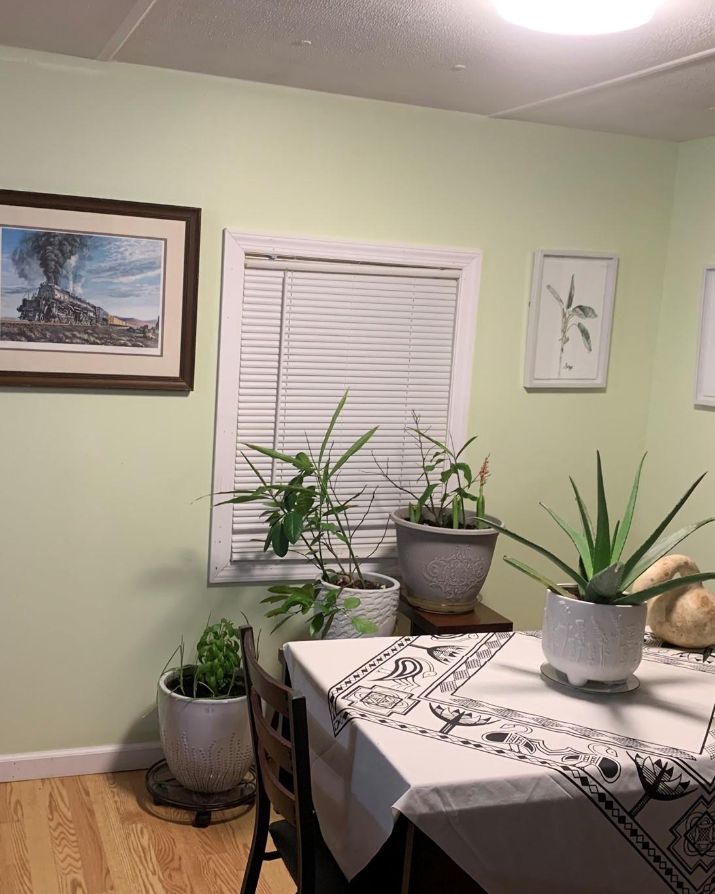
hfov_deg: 39.1
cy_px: 469
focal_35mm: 38
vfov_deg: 47.9
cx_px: 345
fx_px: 1005
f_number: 1.8
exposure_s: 1/60
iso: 250
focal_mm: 4.25
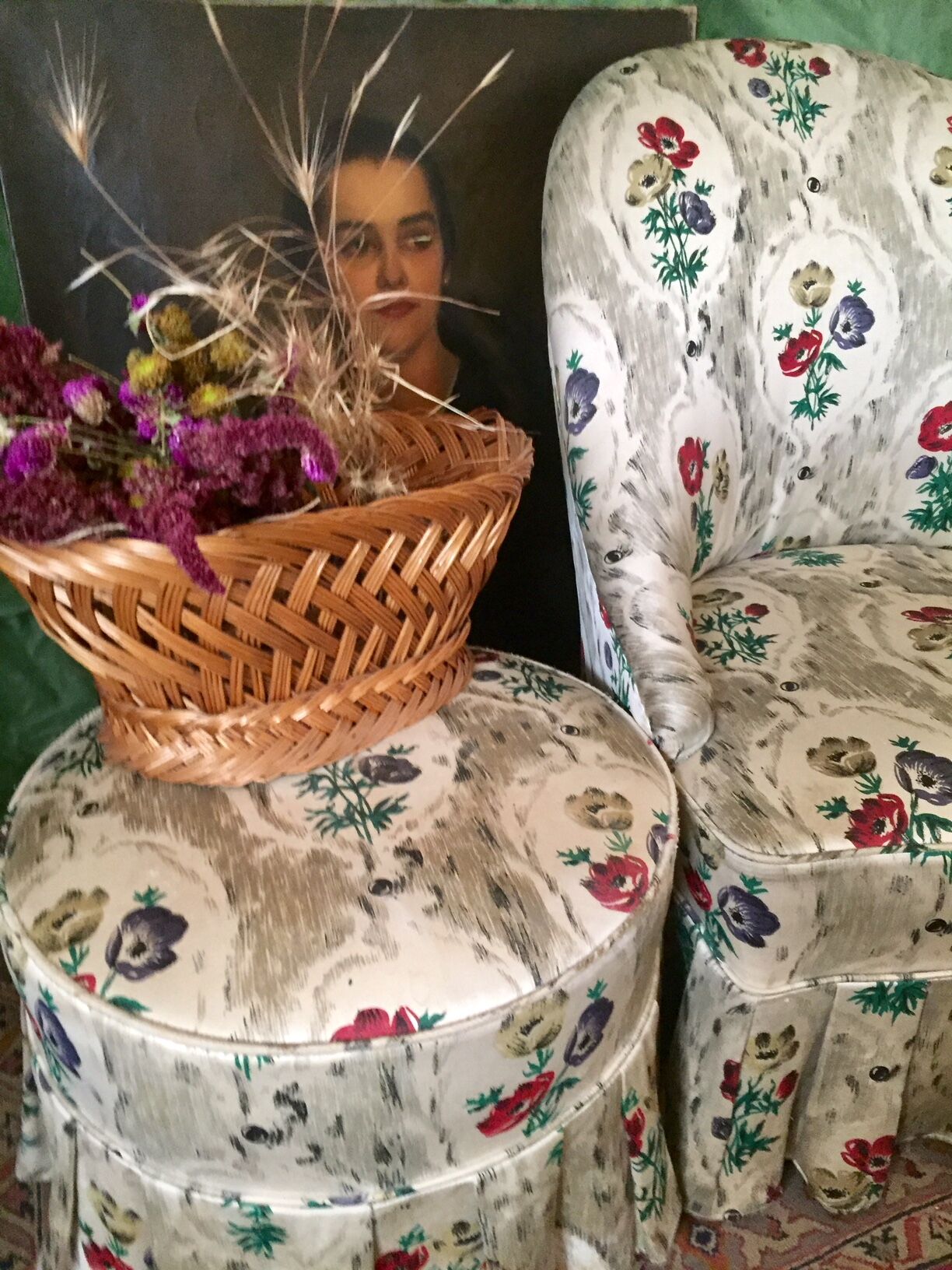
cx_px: 476
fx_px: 1063
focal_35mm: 29
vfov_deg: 61.7
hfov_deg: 48.2
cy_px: 635
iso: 320
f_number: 2.2
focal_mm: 4.15
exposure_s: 1/15
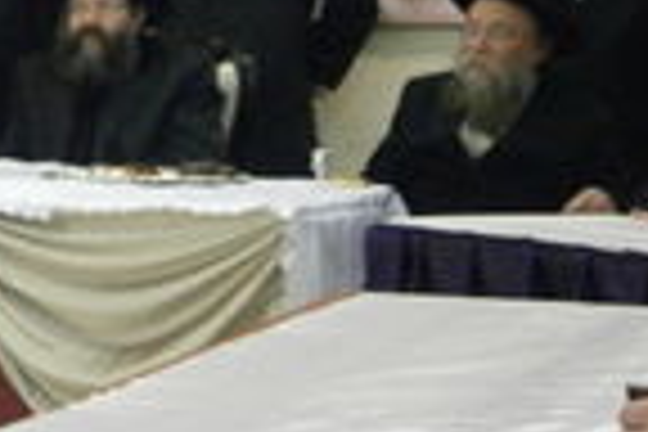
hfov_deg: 15.0
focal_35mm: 136
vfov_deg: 10.0
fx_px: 2448
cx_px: 126
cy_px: 4
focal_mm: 8.3
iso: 800
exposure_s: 1/40
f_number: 3.4
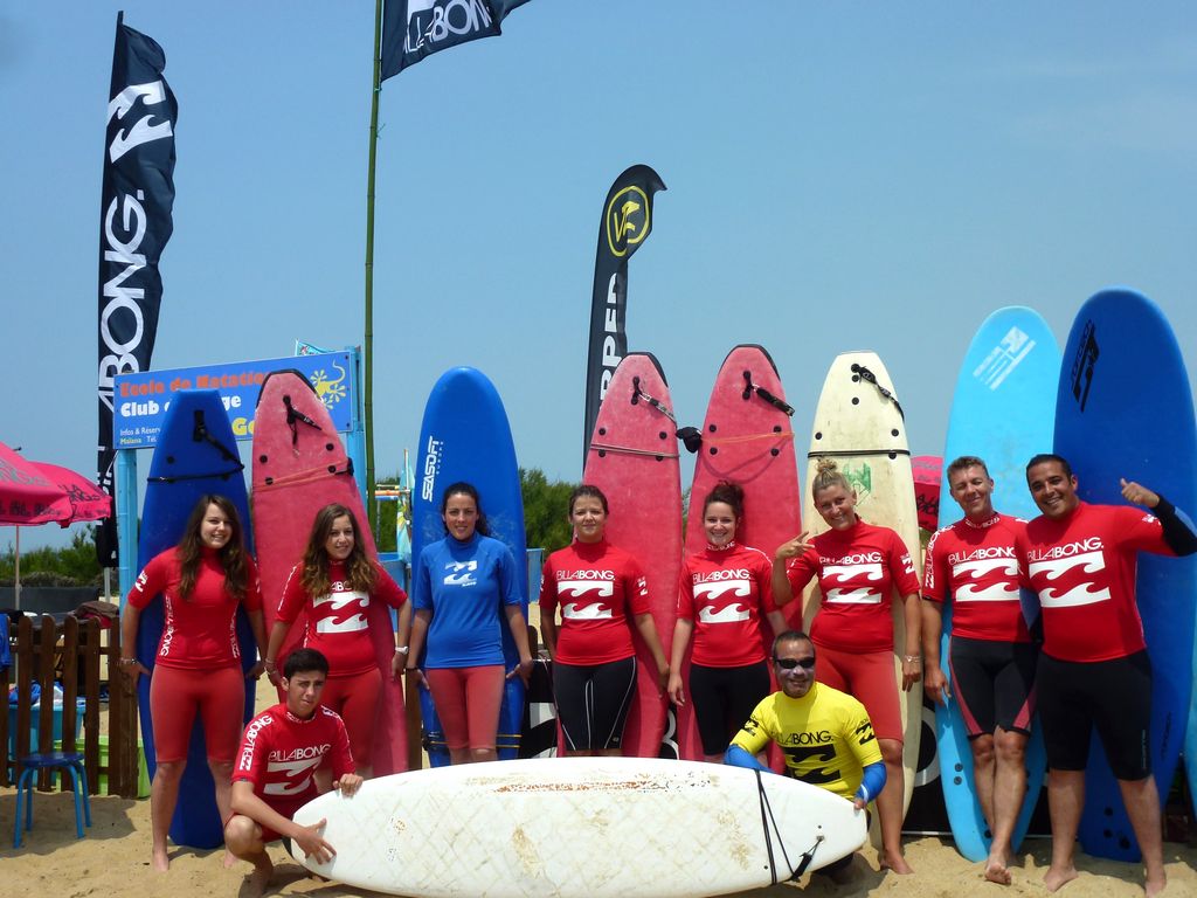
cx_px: 598
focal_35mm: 38
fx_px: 1314
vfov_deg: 37.7
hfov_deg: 49.0
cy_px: 449
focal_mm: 6.8
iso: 100
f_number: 3.8
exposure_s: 1/1600
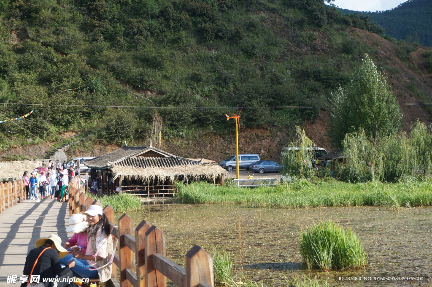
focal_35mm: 75
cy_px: 144
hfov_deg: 27.0
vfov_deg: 18.1
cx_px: 216
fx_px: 899
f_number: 7.1
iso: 100
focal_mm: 50
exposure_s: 1/125
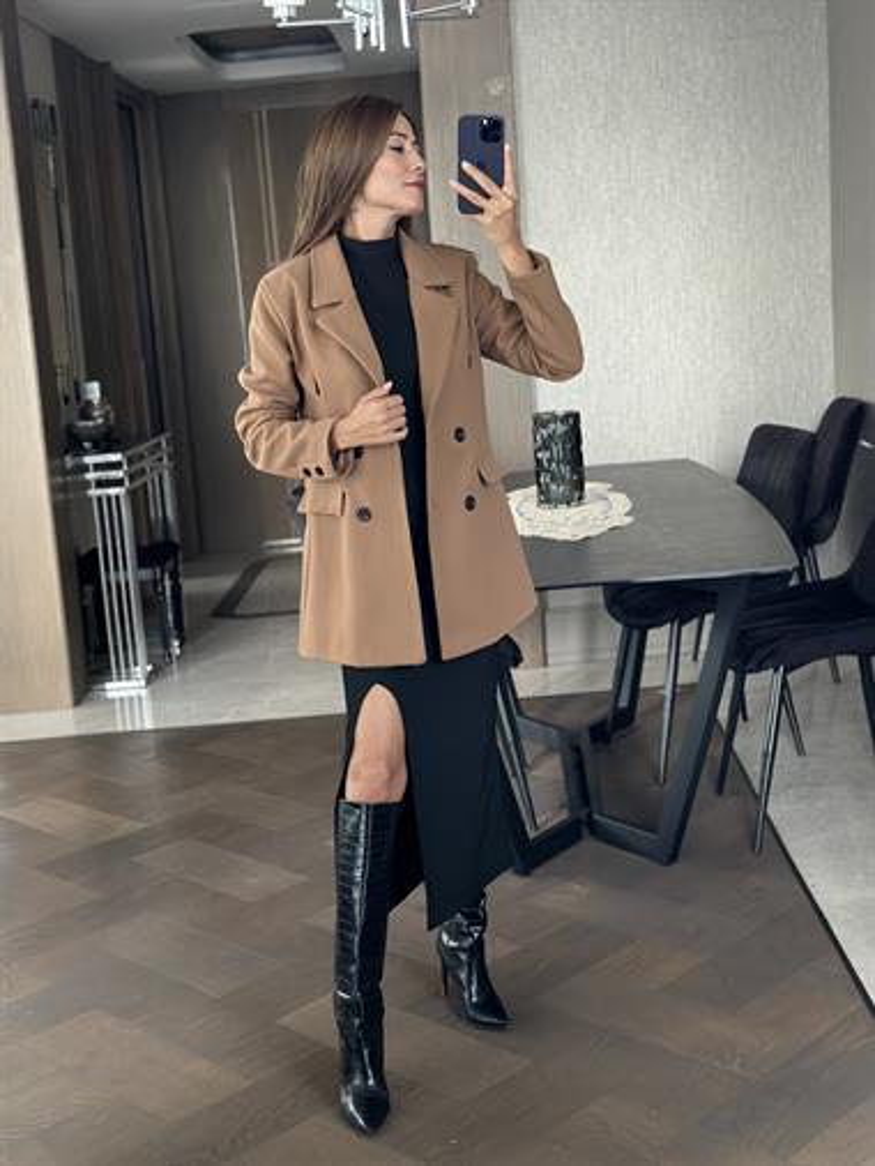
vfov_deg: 39.6
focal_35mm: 48
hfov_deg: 30.3
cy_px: 583
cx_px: 438
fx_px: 1616
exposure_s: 1/60
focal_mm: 6.86
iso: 320
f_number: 1.78
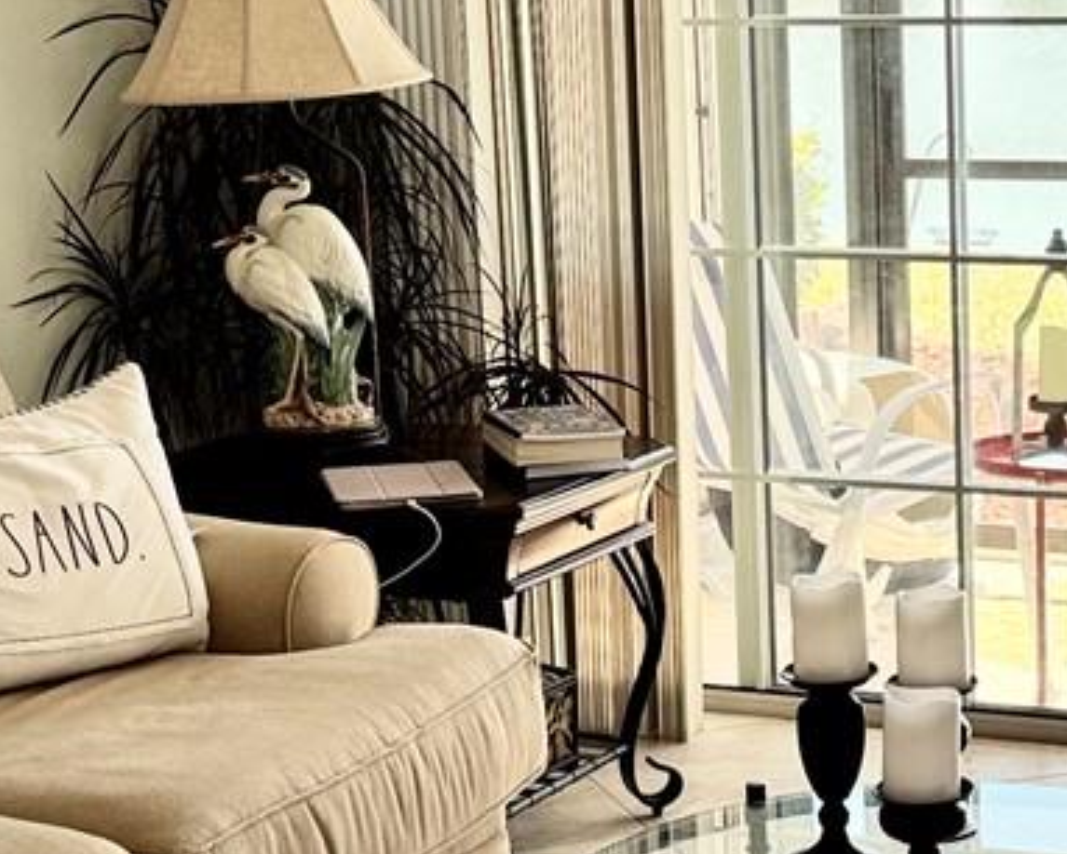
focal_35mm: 98
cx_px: 911
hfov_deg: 19.3
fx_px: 3096
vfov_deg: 15.7
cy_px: 416
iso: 50
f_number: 1.78
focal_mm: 6.76
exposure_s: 1/120
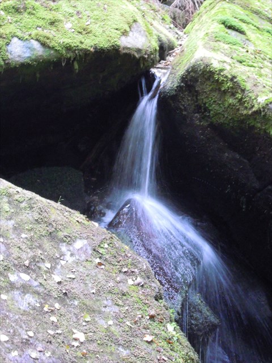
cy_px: 182
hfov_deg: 14.8
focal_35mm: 100
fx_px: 1048
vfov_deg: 19.6
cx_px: 136
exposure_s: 1/10
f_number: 5.4
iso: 800
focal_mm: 17.9
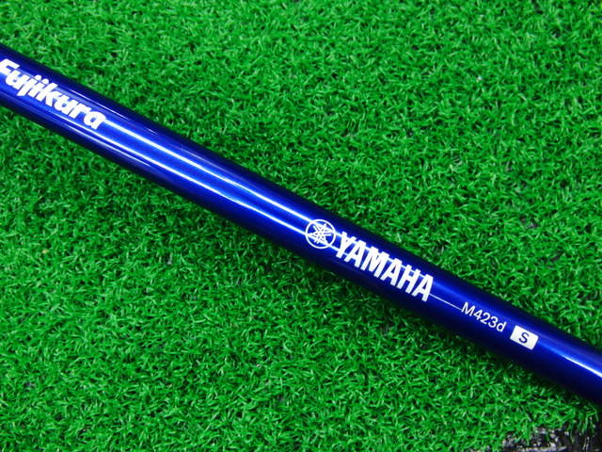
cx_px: 301
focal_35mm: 37
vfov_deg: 38.7
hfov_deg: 50.1
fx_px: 643
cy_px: 226
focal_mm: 6.42
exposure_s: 1/25
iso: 400
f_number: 3.6
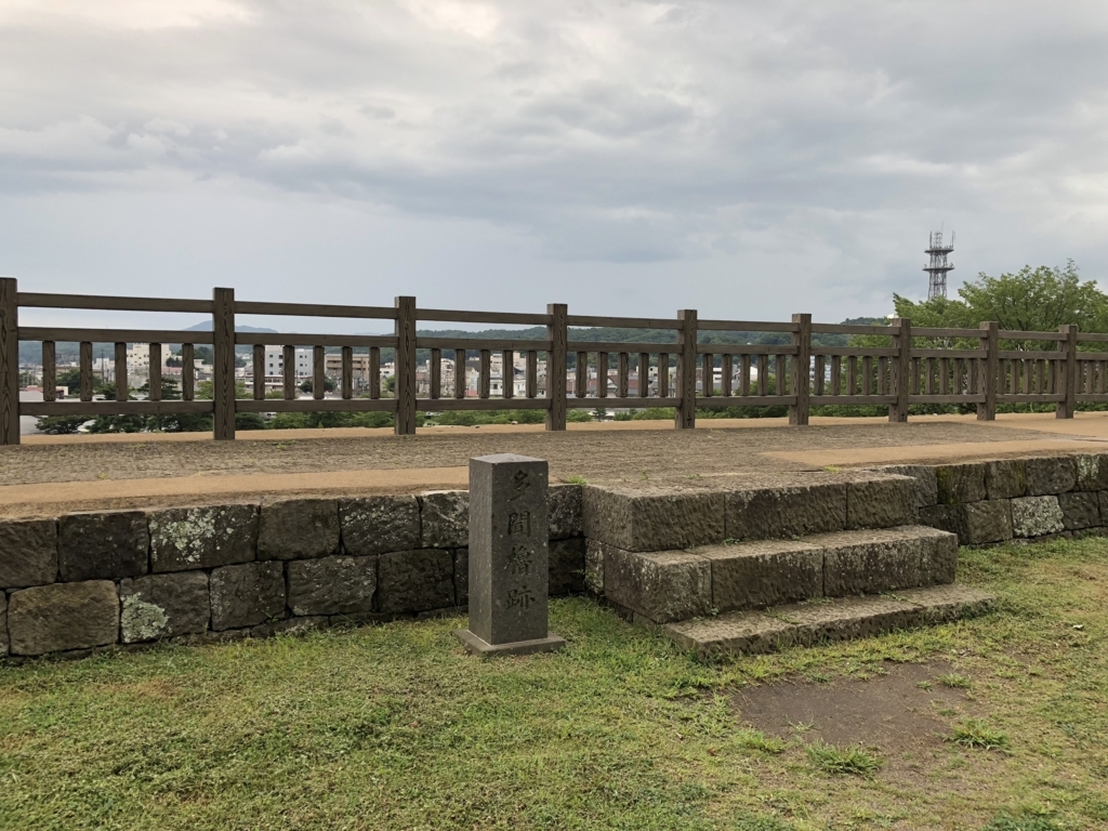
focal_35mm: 28
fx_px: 896
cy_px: 416
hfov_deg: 63.4
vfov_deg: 49.7
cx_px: 554
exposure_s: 1/257
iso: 20
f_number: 1.8
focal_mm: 3.99
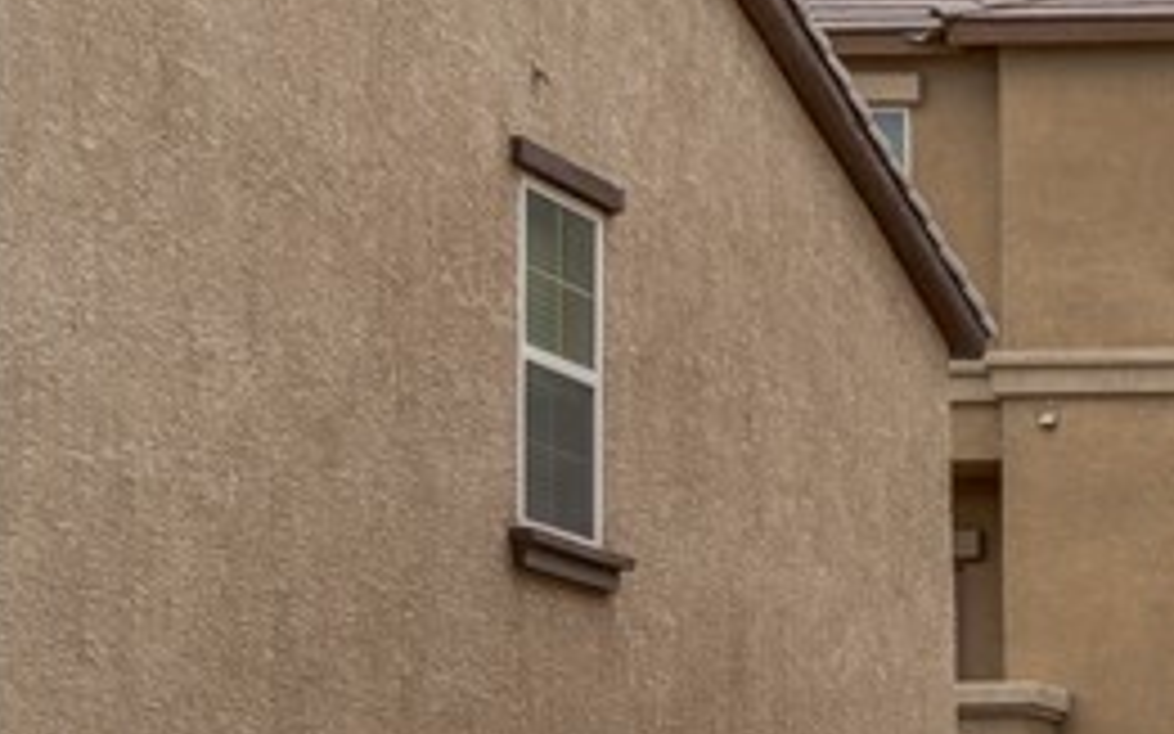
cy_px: 982
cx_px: 2429
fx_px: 4478
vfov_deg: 9.2
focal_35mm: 140
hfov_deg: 12.8
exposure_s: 1/160
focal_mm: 33
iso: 100
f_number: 9
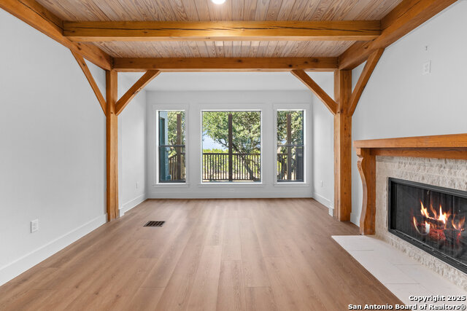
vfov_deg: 73.8
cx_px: 234
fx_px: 208
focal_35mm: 16
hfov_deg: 96.7
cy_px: 156
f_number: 7.1
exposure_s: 1/15
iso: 320
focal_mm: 16
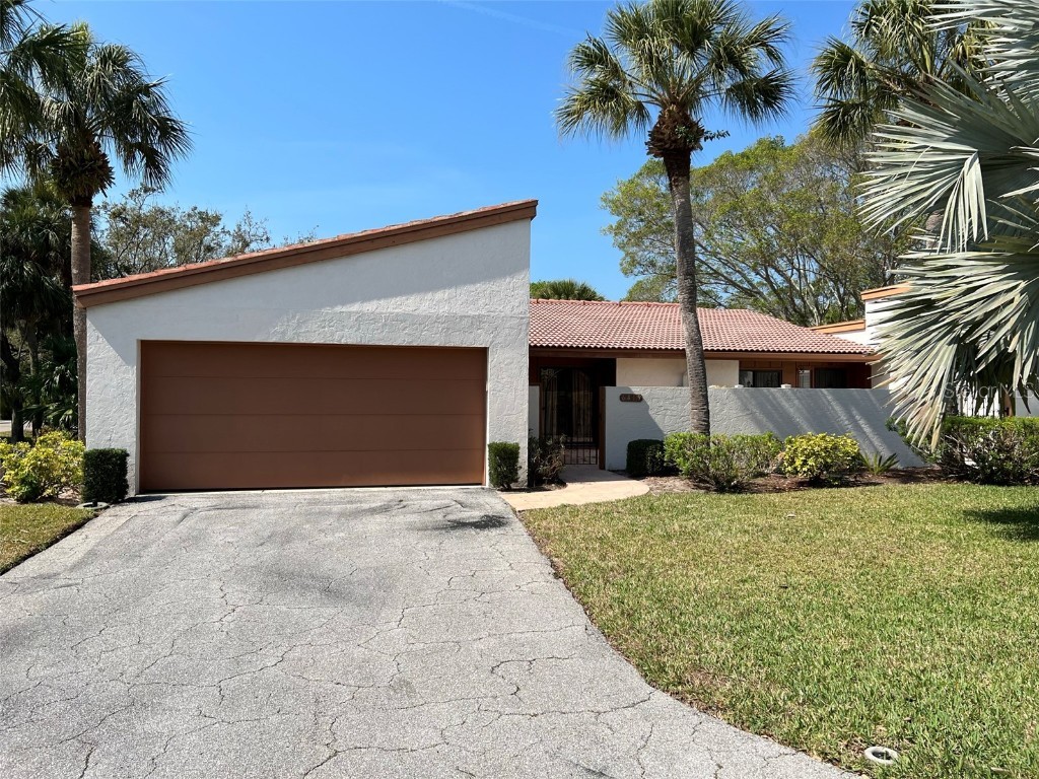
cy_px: 390
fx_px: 780
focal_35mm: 26
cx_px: 520
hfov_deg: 67.3
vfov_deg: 53.1
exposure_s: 1/4630
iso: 50
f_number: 1.5
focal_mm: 5.7
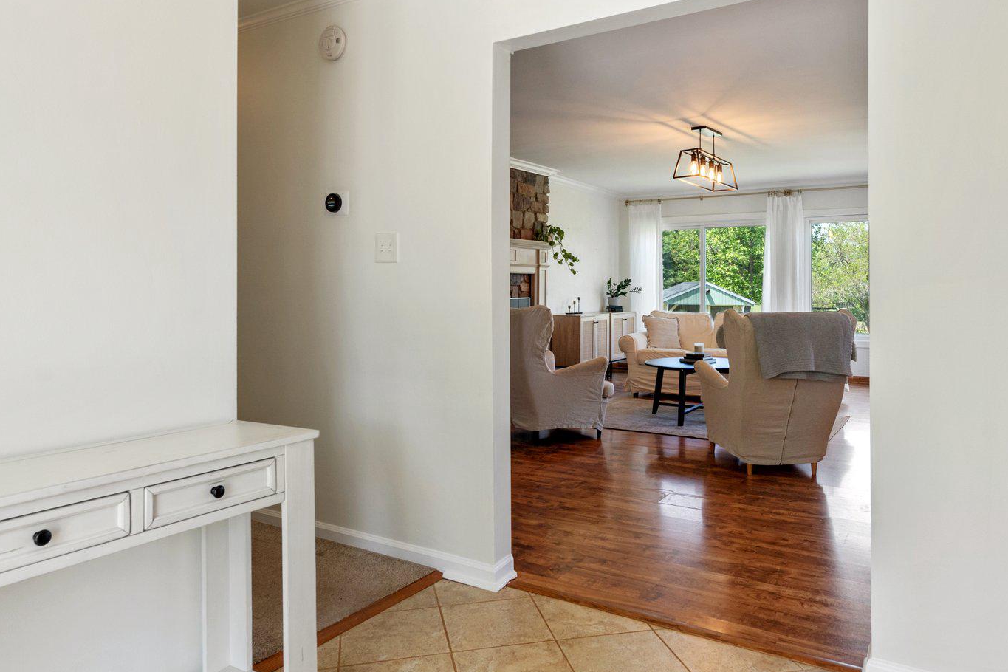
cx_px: 539
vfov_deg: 53.0
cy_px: 296
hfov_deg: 73.6
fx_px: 672
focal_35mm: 24
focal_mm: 16
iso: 500
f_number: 8
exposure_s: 1/30
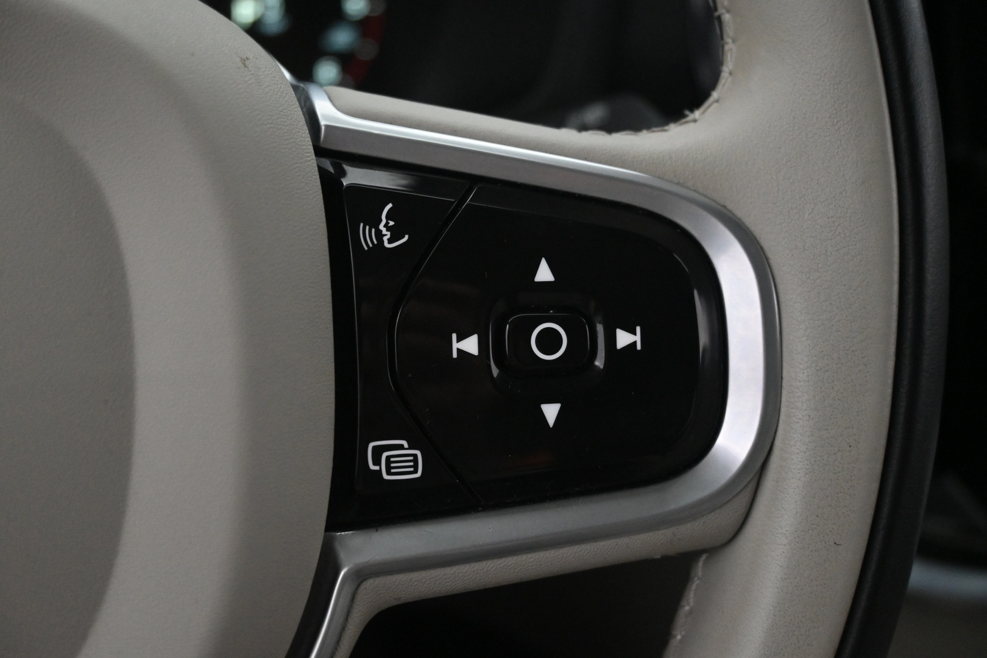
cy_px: 329
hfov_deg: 45.0
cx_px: 494
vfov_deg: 30.8
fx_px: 1193
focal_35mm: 44
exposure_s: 1/50
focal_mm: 29
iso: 3600
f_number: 4.8
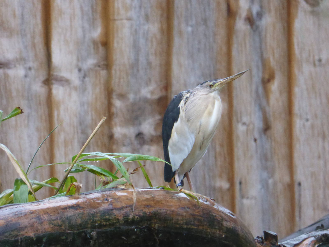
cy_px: 124
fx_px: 5018
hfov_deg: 3.8
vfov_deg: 2.8
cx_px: 164
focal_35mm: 528
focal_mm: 86
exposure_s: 1/80
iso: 800
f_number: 6.4
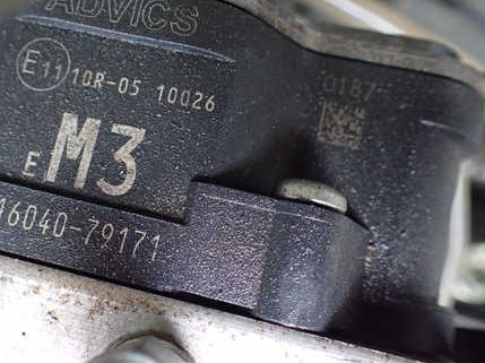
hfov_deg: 44.1
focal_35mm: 42
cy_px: 152
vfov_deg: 34.2
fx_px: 588
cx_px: 158
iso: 800
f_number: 2.3
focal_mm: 5.4
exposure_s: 1/60
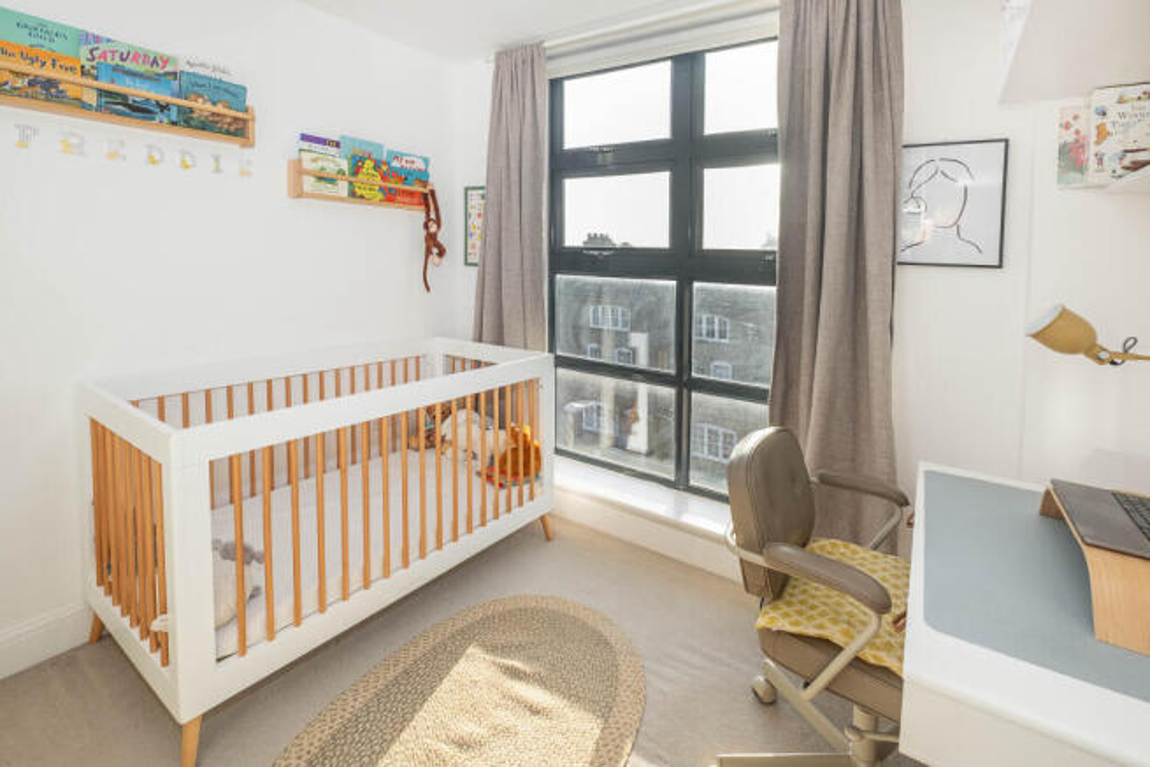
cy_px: 384
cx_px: 575
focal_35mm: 15
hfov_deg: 100.4
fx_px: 479
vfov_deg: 77.4
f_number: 6.4
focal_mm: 10
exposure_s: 1/200
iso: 400
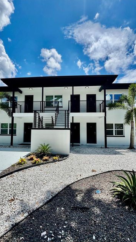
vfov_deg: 99.3
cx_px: 62
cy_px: 126
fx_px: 103
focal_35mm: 16
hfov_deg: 67.0
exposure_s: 1/3247
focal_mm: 2.22
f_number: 2.2
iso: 50
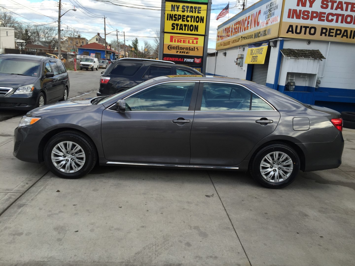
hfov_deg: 61.7
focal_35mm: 29
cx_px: 178
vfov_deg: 48.2
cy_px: 133
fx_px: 297
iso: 32
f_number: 2.2
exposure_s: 1/542
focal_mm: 4.15
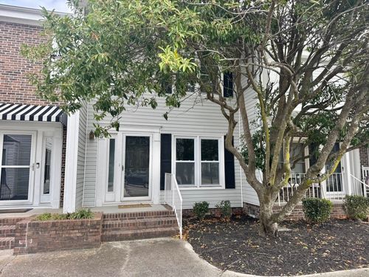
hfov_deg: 71.6
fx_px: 256
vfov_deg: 56.8
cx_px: 184
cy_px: 138
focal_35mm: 24
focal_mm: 6.76
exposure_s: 1/419
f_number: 1.78
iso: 80
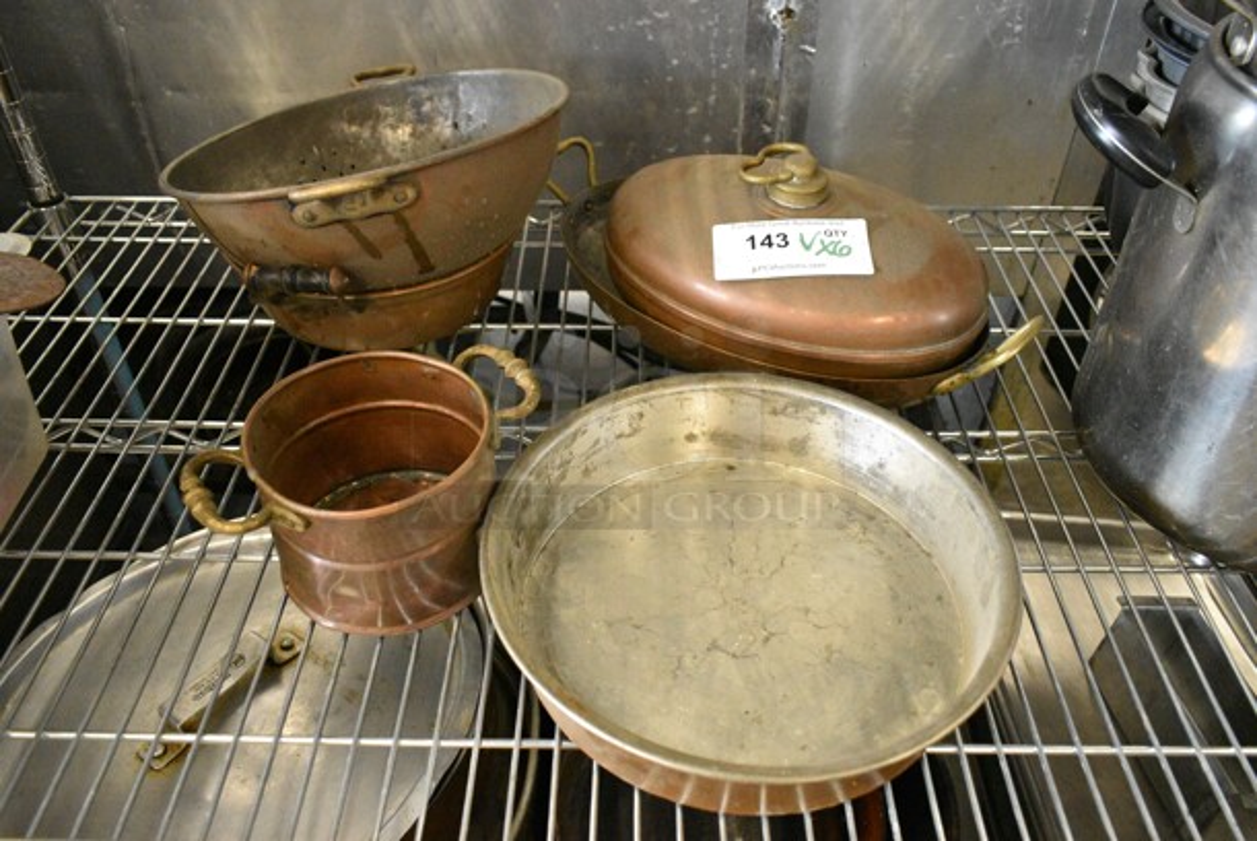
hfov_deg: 61.9
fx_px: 1048
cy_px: 420
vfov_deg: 43.7
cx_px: 628
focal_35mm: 30
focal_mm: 20
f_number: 5
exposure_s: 1/100
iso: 6400
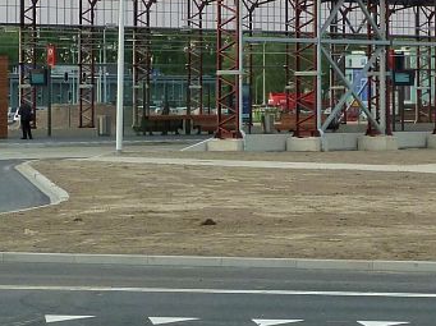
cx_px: 306
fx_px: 2076
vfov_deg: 8.9
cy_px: 26
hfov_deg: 12.0
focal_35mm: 165
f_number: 3.9
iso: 125
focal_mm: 9.1
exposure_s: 1/200
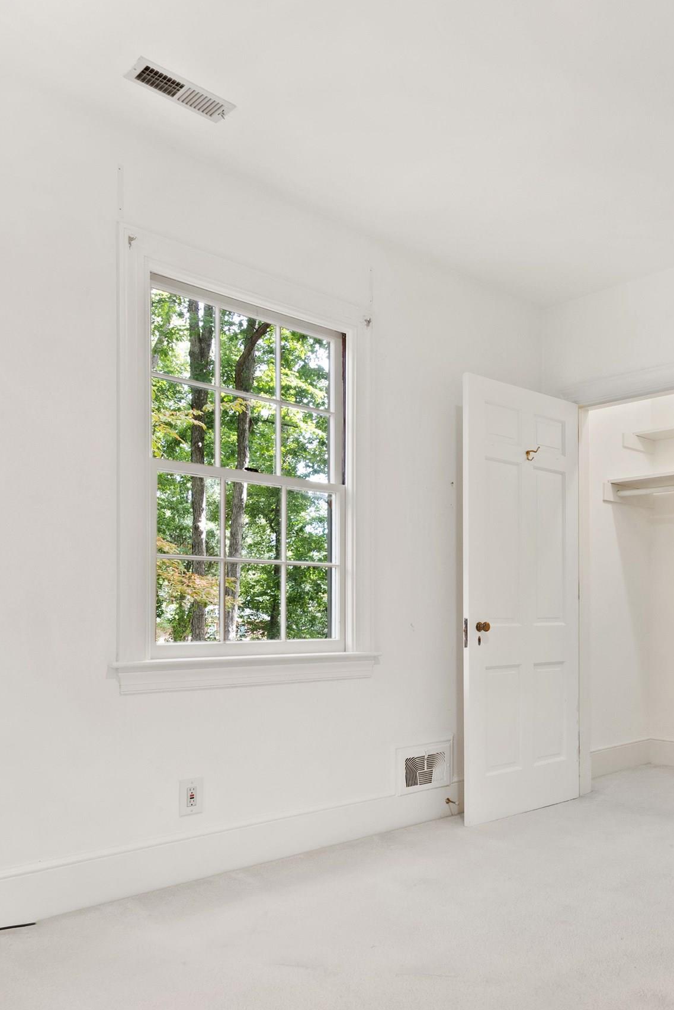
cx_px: 574
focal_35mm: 27
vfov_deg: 66.9
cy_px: 594
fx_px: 758
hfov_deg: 44.6
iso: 100
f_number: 8
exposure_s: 1/3
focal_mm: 10
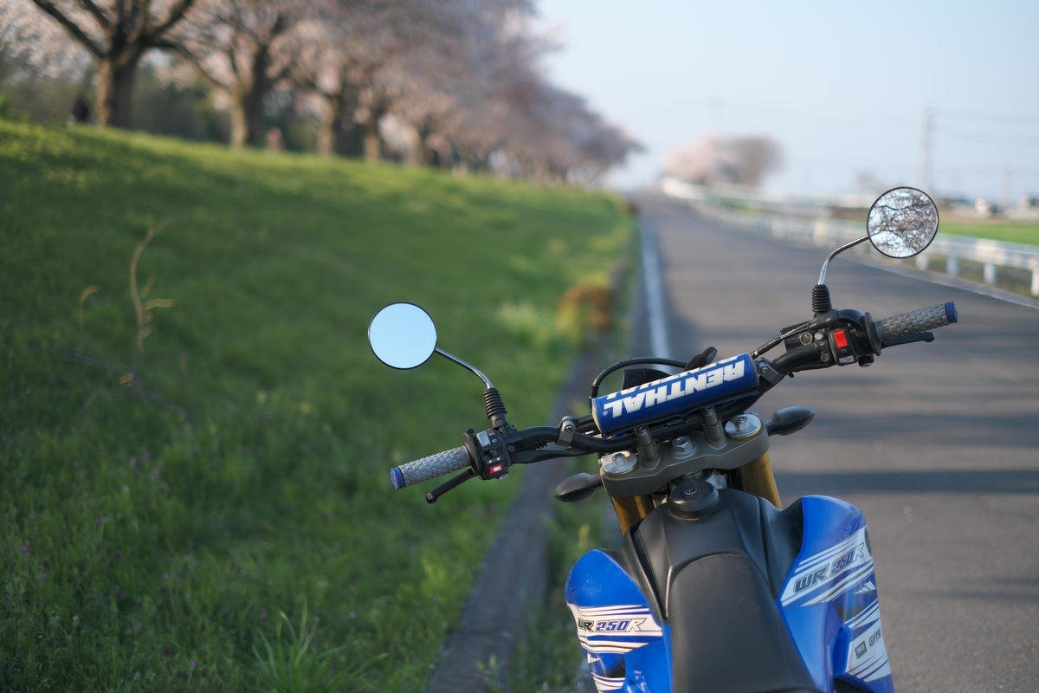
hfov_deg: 37.5
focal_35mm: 53
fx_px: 1530
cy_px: 346
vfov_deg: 25.5
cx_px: 520
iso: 250
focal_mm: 35
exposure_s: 1/4000
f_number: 1.4
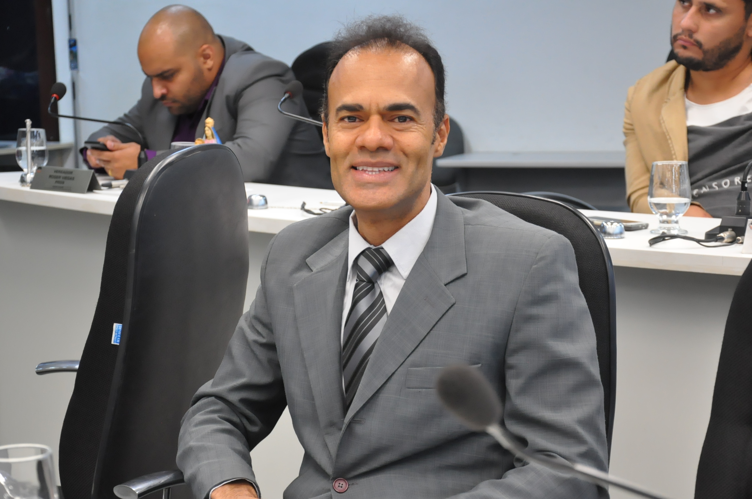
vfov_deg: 15.7
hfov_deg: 23.4
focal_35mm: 87
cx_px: 376
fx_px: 1815
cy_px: 250
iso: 2000
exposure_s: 1/80
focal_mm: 58
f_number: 5
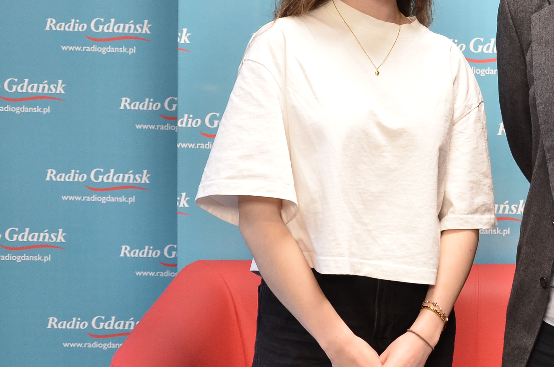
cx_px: 530
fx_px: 1014
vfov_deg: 20.3
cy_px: 68
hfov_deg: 28.9
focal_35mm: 66
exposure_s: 1/60
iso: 1250
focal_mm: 21
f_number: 4
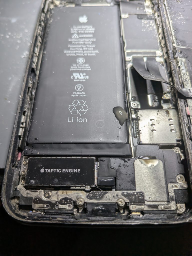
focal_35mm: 24
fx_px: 177
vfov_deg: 71.6
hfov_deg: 56.8
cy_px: 128
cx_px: 96
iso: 40
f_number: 1.7
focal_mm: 4.53
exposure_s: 1/208
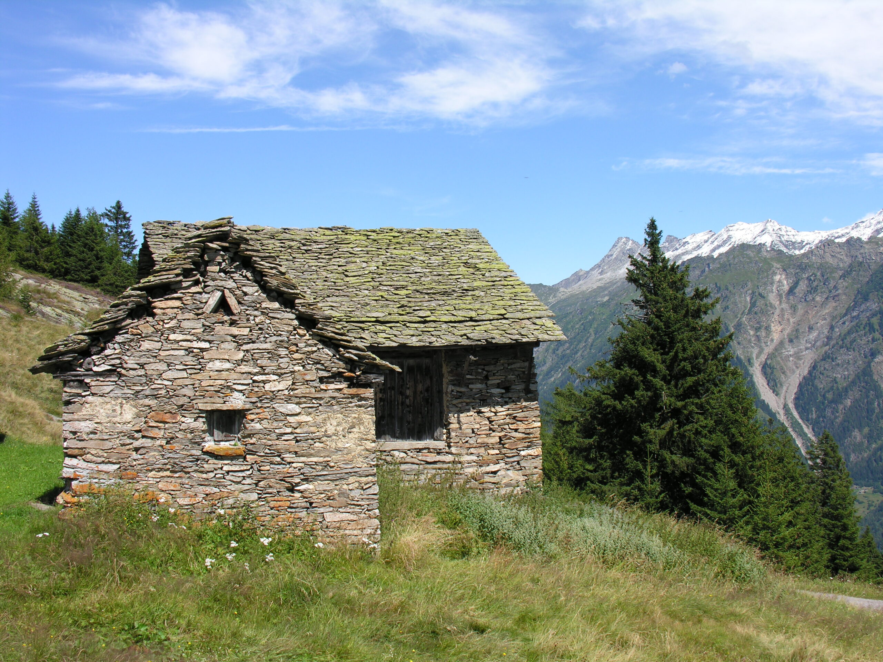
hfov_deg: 50.1
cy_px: 331
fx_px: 944
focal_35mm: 37
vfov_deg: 38.7
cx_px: 442
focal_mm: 9.5
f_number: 6.3
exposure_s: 1/192
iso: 50
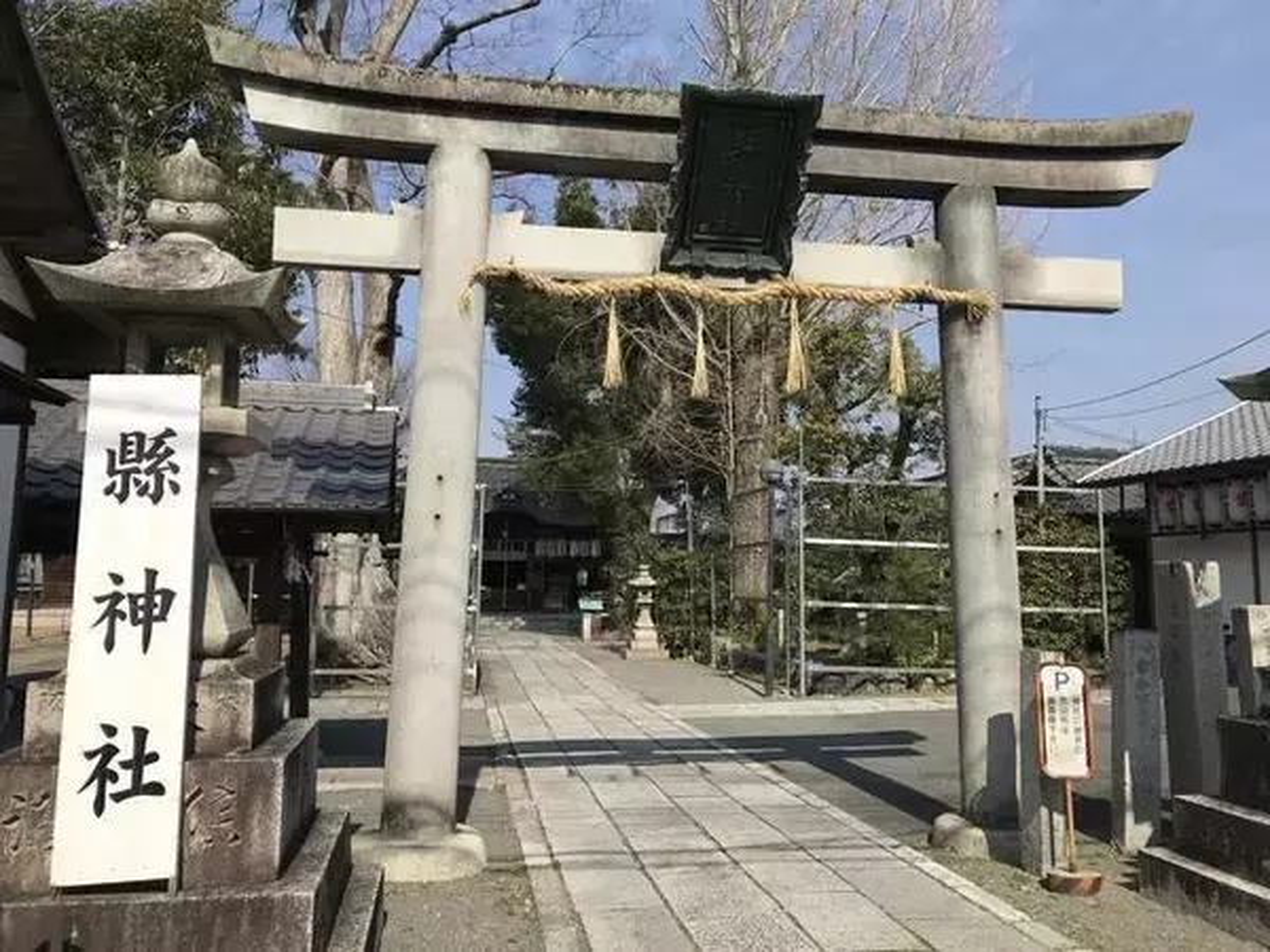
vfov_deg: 49.7
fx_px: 1027
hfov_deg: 63.4
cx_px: 635
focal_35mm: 28
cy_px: 476
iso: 20
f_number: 1.8
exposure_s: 1/2660
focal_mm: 3.99
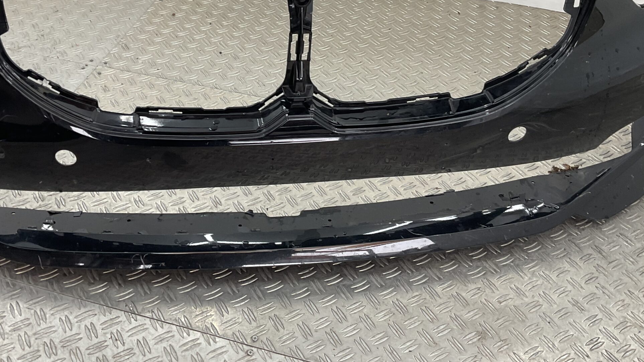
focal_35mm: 42
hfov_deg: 48.2
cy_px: 85
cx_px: 273
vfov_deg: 27.9
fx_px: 717
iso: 32
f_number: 1.8
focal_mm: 3
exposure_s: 1/100
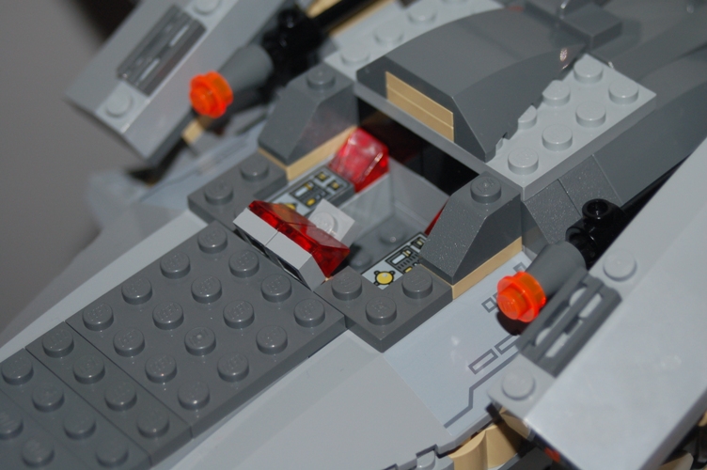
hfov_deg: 17.1
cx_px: 354
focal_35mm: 120
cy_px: 235
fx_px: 2355
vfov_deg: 11.4
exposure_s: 1/60
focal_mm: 80
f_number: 5.6
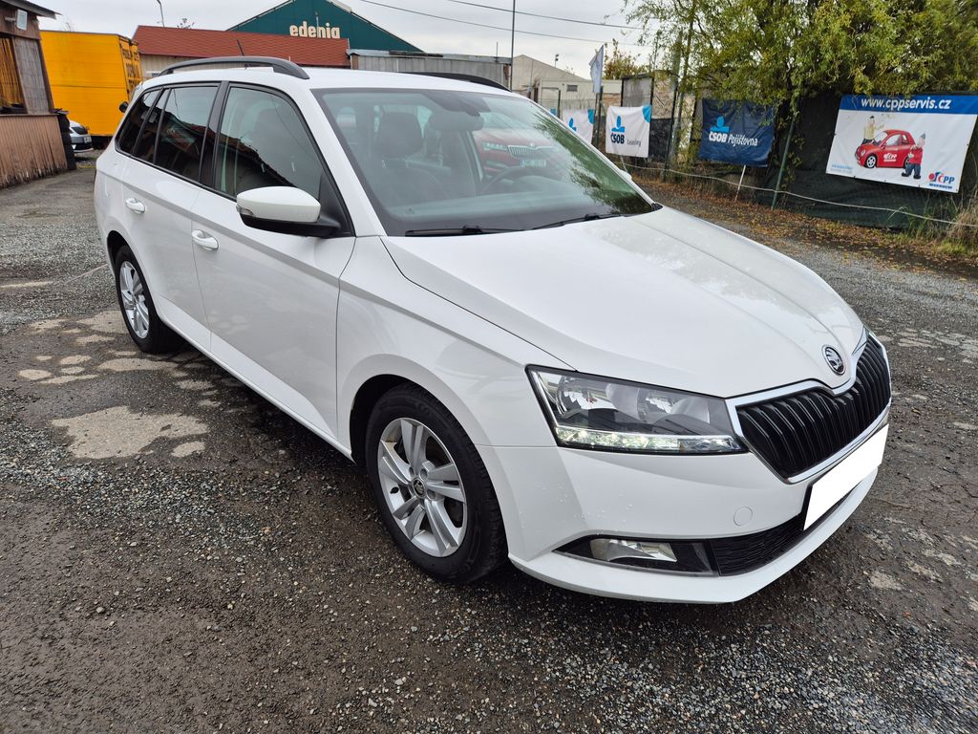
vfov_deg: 58.9
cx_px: 489
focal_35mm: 23
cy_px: 367
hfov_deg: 73.9
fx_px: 650
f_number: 1.8
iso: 25
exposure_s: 1/257
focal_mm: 5.4
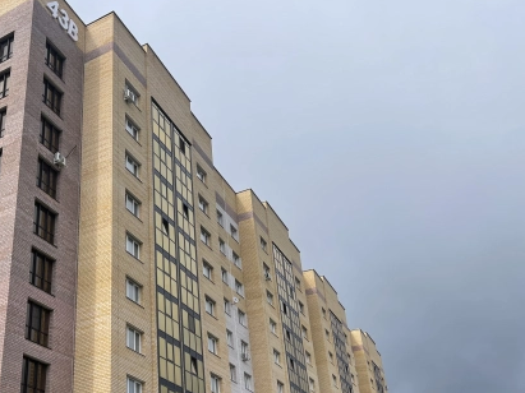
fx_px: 576
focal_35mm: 38
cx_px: 129
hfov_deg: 47.1
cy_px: 279
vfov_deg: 37.1
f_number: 1.6
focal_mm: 5.1
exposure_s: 1/2924
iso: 32
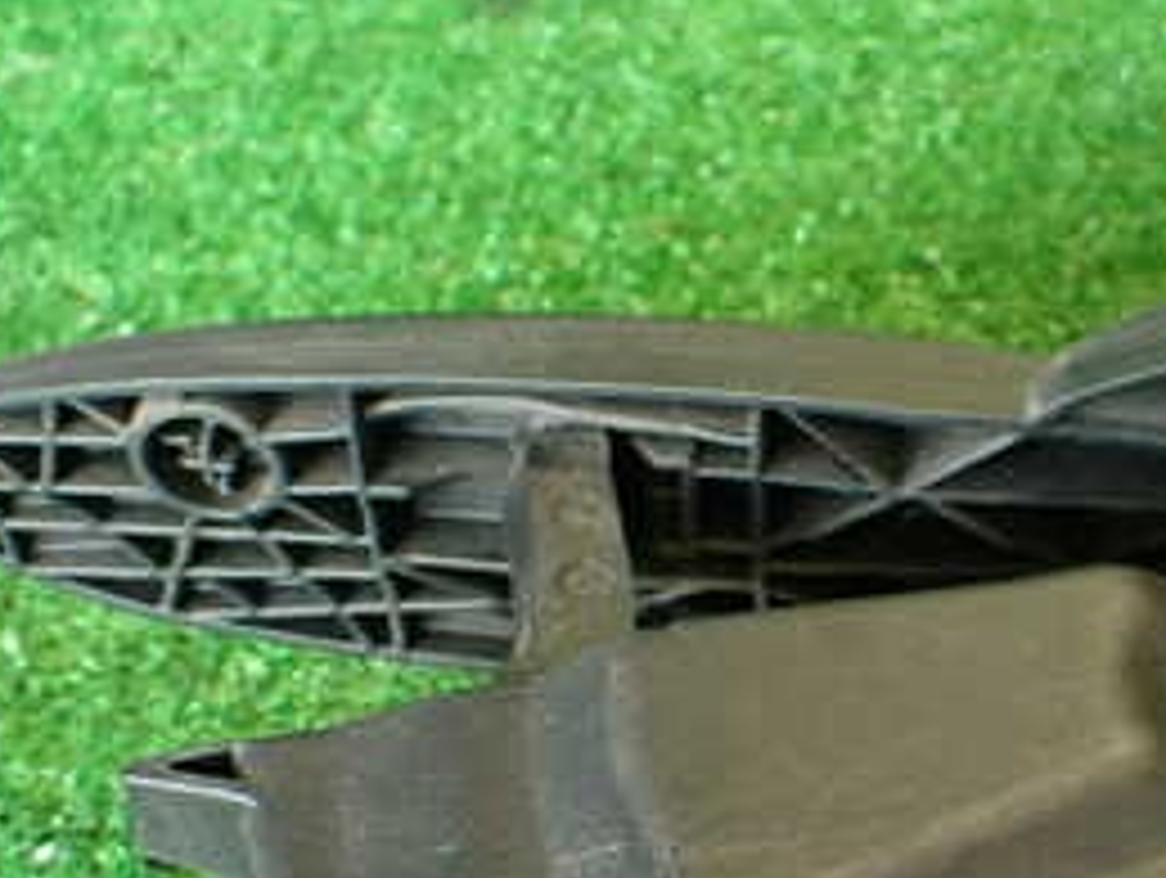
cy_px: 707
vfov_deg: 19.7
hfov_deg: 25.7
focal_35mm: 74
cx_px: 995
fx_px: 2496
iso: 320
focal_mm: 5.79
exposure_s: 1/30
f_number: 2.4
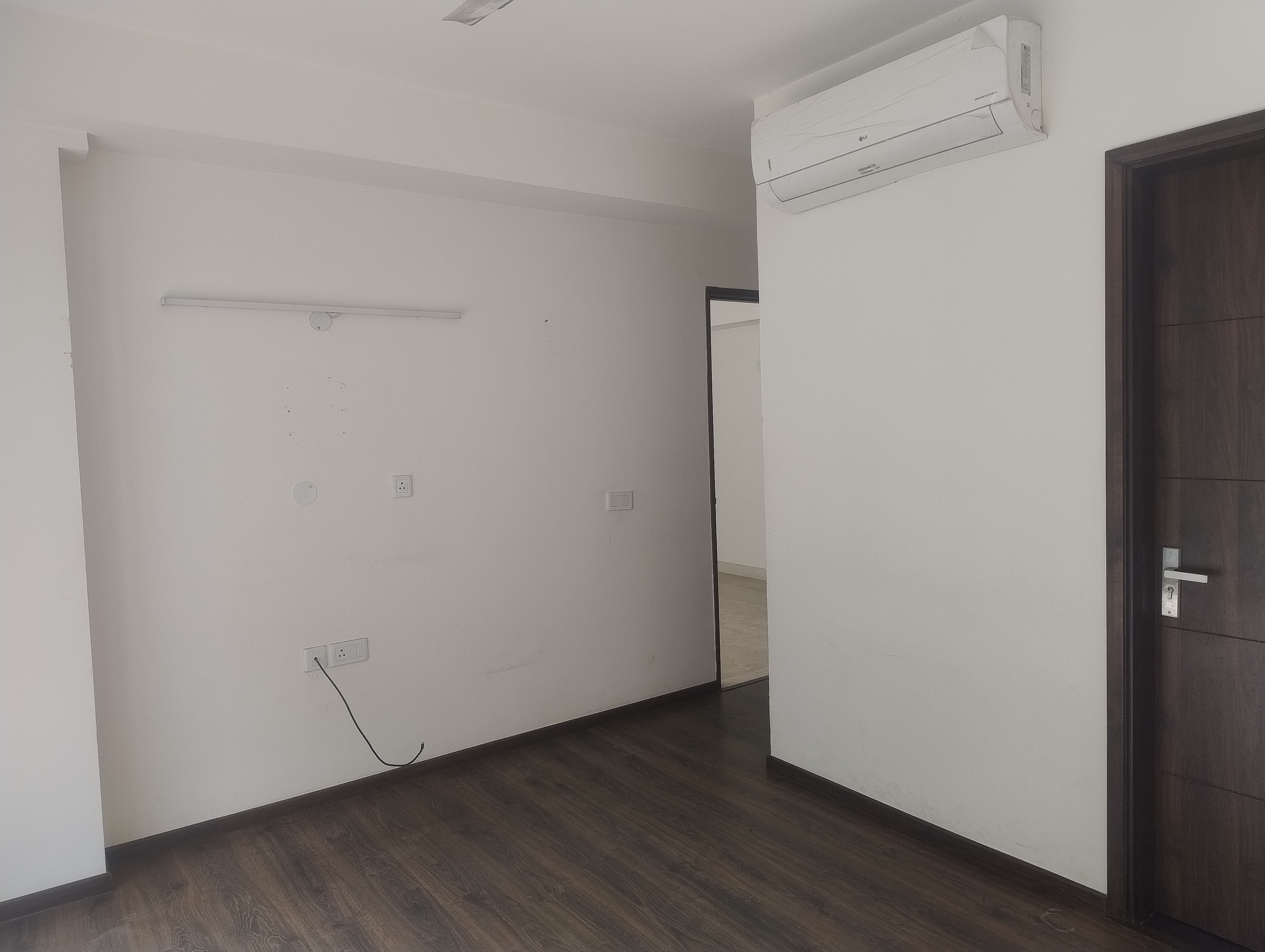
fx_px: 878
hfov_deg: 71.5
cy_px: 476
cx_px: 632
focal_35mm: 24
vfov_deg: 56.9
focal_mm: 5.56
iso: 213
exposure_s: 1/100
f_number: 1.8
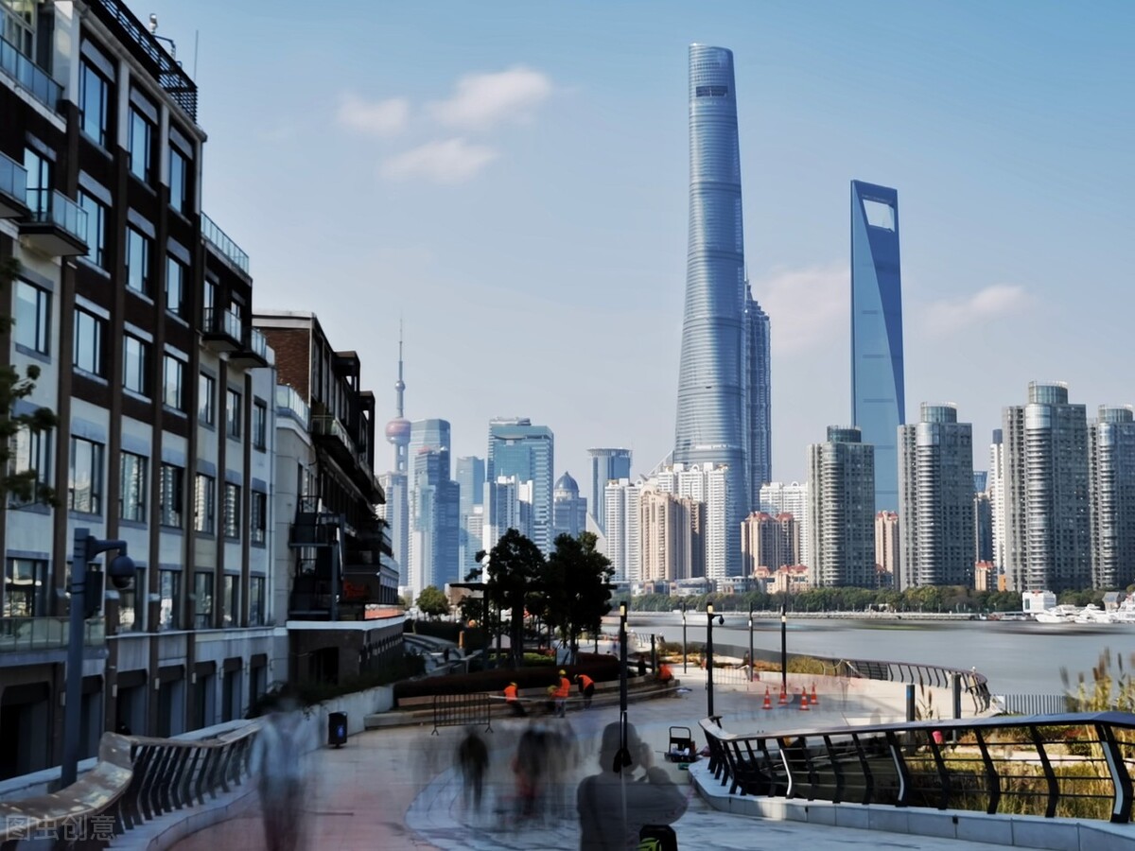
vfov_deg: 27.5
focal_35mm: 53
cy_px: 426
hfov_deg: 36.2
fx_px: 1738
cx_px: 568
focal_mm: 5.58
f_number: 1.8
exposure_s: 7.9
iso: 50
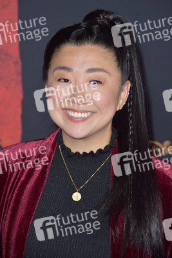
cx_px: 86
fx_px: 1289
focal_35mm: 180
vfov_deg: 11.4
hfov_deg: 7.6
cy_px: 129
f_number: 7.1
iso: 400
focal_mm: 180
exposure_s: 1/250
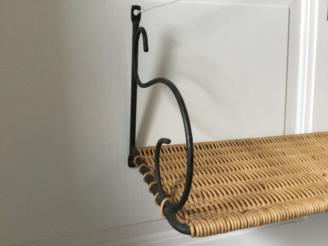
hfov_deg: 58.4
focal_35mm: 31
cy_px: 123
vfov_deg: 45.4
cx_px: 164
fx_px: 294
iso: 100
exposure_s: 1/33
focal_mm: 3.3
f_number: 2.4
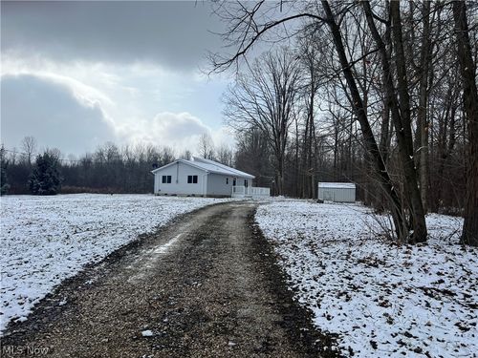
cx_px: 239
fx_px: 359
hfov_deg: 67.3
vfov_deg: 53.1
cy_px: 179
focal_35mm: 26
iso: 50
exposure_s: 1/4630
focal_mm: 5.7
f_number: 1.5
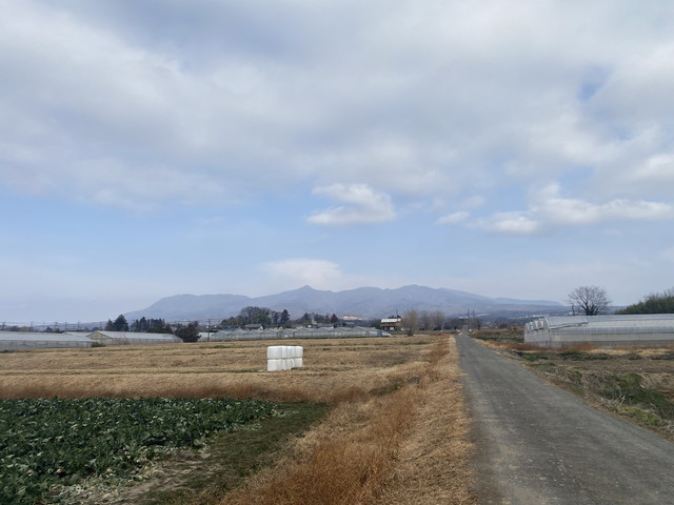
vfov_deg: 53.1
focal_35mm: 26
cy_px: 252
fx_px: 506
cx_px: 337
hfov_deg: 67.3
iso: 32
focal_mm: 4.25
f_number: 1.8
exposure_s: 1/3401
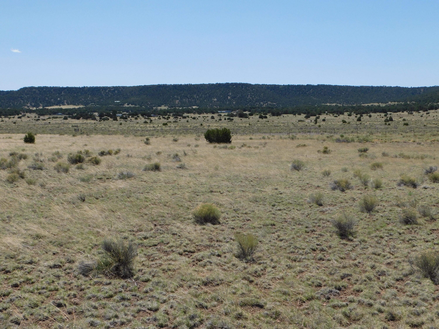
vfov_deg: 36.0
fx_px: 507
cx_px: 220
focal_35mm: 40
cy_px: 164
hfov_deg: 46.8
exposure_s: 1/1500
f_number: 3.6
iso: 125
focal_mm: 7.1
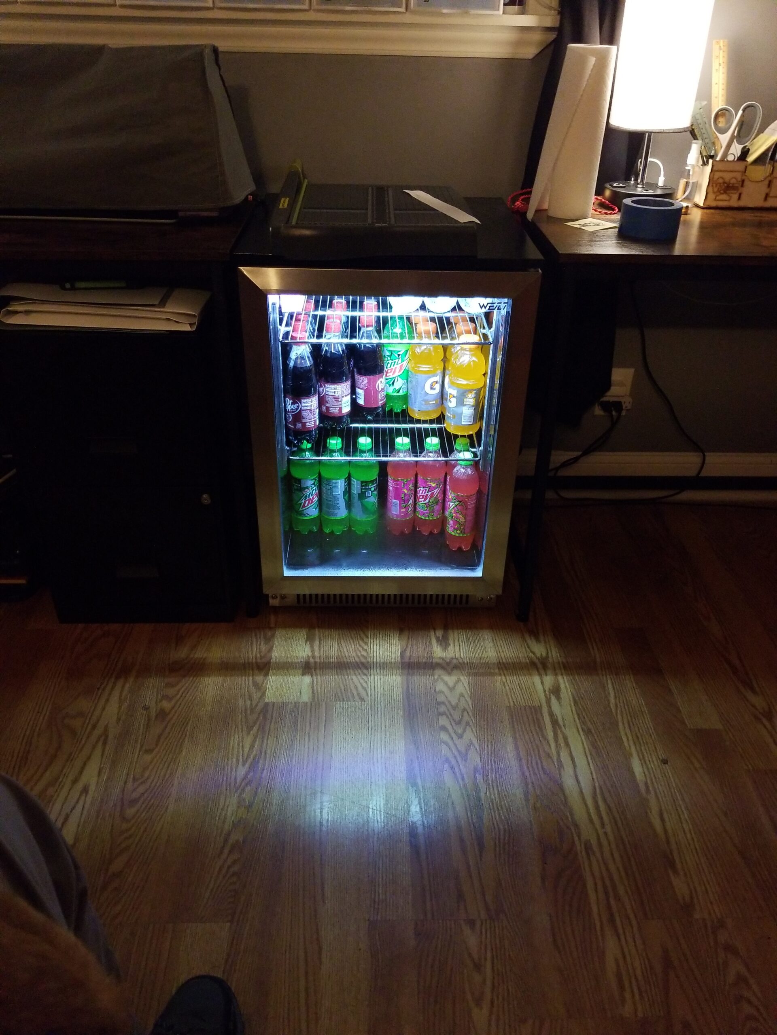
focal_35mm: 26
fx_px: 778
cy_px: 518
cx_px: 388
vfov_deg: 67.3
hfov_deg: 53.1
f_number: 1.7
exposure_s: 1/24
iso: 500
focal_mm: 4.3
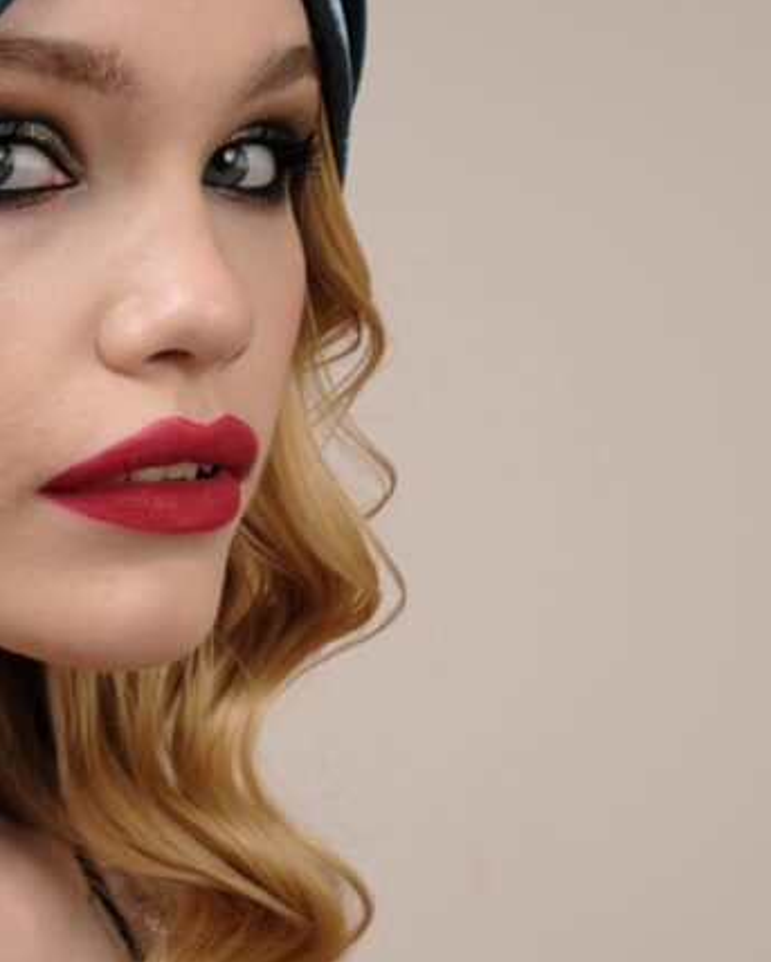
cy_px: 625
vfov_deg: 20.7
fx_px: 2621
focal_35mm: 92
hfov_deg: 16.4
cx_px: -2
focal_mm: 23
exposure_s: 1/80
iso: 500
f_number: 4
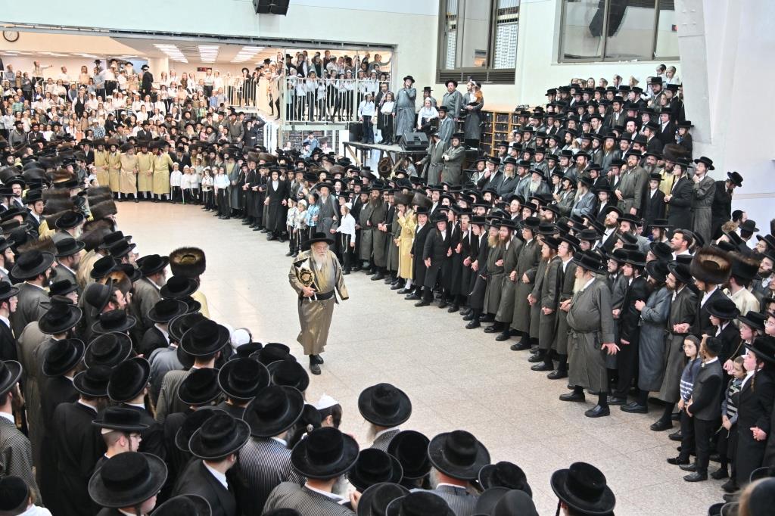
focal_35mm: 36
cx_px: 388
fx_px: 775
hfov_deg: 53.1
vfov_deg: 36.8
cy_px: 258
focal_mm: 24
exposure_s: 1/160
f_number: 4
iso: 500
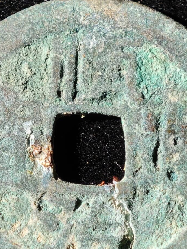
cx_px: 86
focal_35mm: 219
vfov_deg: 9.0
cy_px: 157
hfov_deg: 6.8
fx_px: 1579
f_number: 2
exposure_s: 1/106
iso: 200
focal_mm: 9
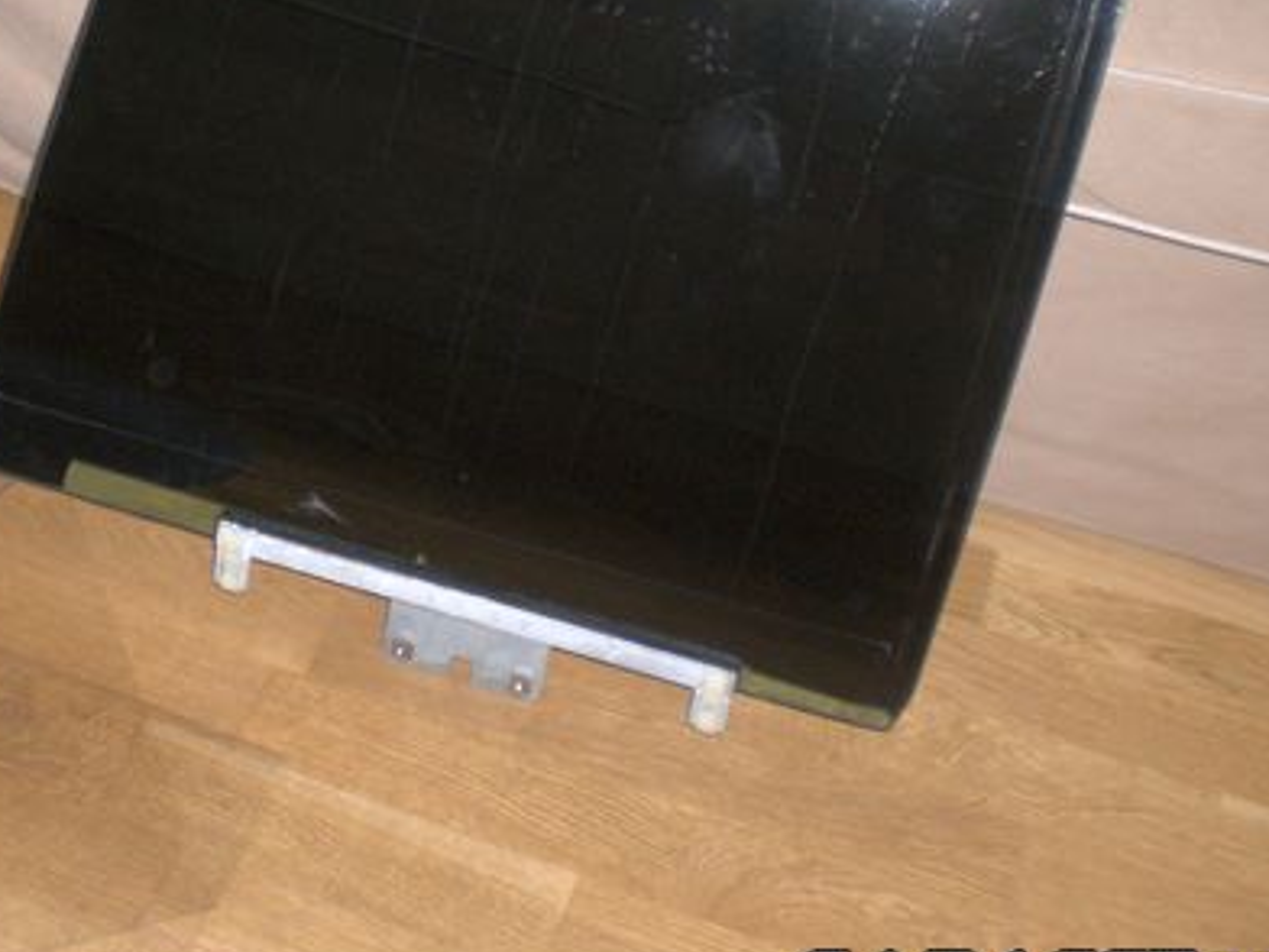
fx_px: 2273
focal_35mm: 62
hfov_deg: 30.7
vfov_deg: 23.4
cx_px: 314
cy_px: 223
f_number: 3.1
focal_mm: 6.3
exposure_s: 1/60
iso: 200
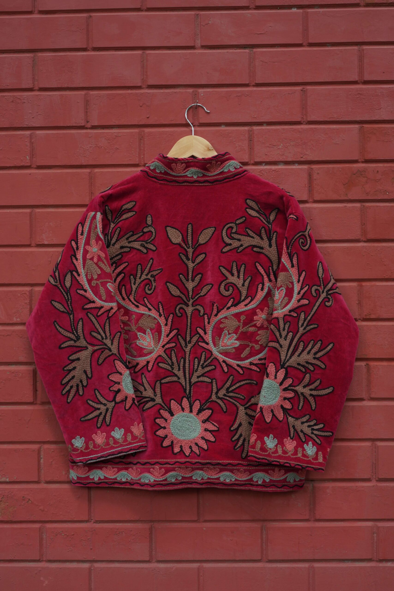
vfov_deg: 39.6
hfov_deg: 27.0
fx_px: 821
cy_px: 296
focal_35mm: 50
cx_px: 197
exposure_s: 1/125
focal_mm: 50
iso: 800
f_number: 8
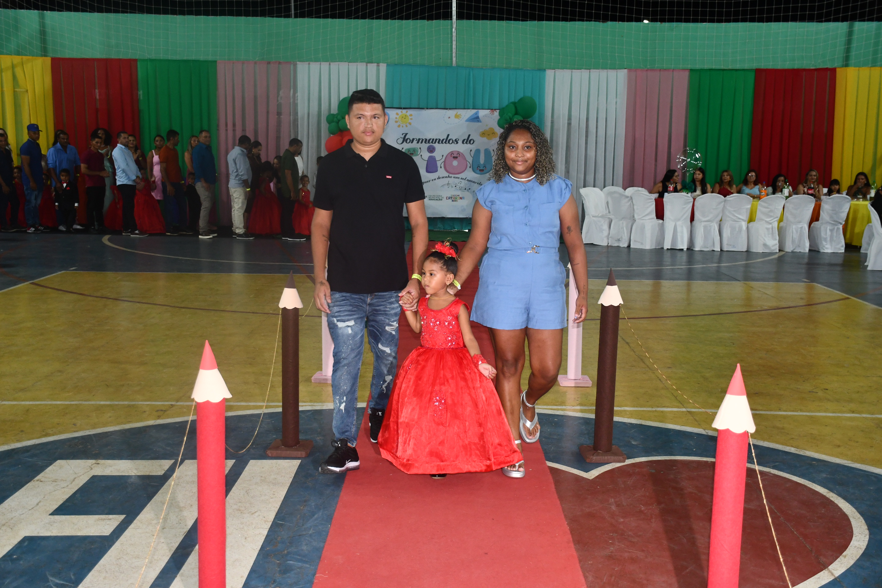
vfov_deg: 34.2
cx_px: 441
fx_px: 955
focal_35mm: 39
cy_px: 294
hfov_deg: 49.6
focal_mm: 26
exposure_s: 1/60
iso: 900
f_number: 3.8
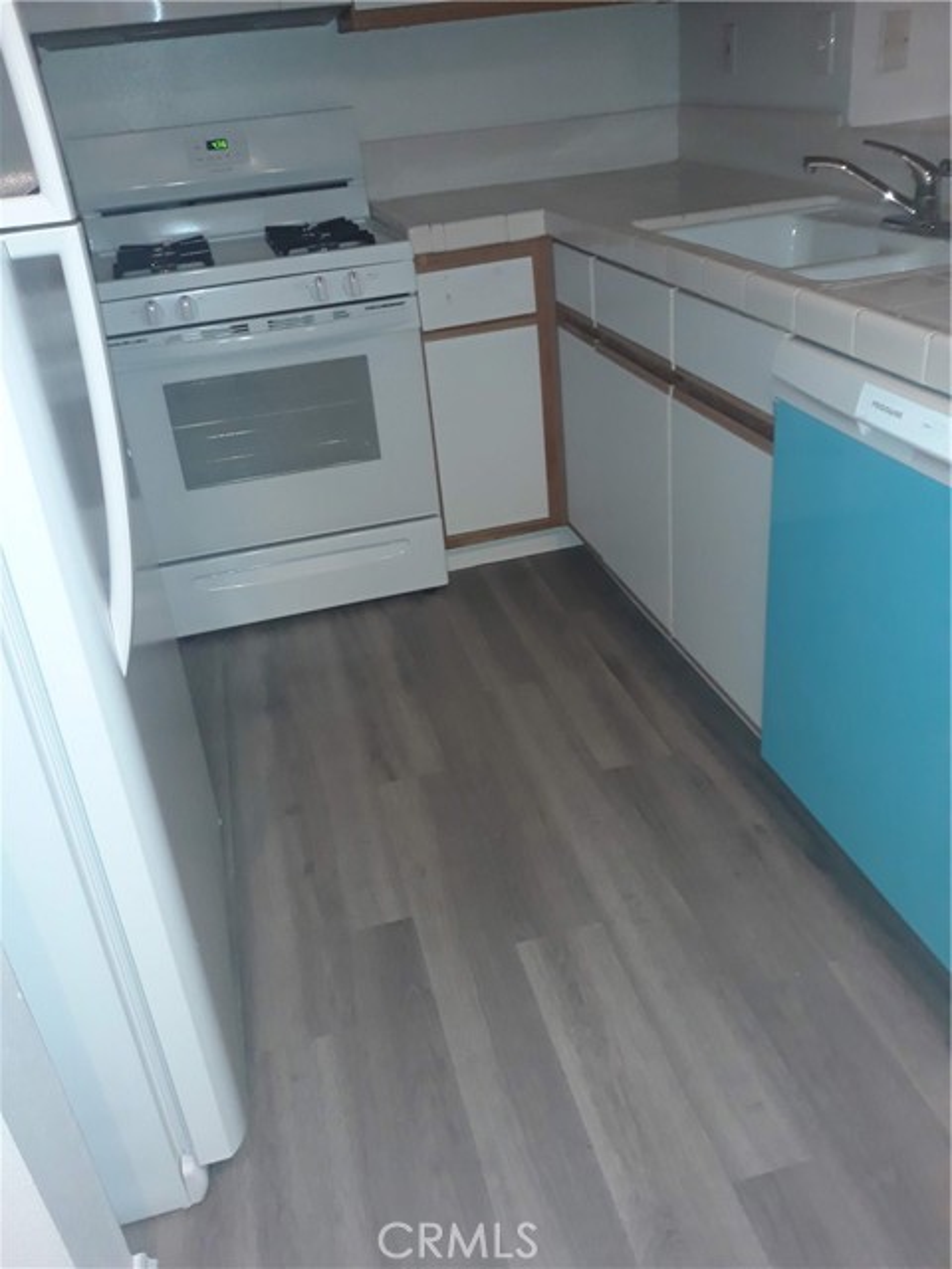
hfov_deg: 49.7
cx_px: 476
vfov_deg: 63.4
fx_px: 1027
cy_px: 634
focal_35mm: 28
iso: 160
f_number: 1.7
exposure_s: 1/30
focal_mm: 3.7
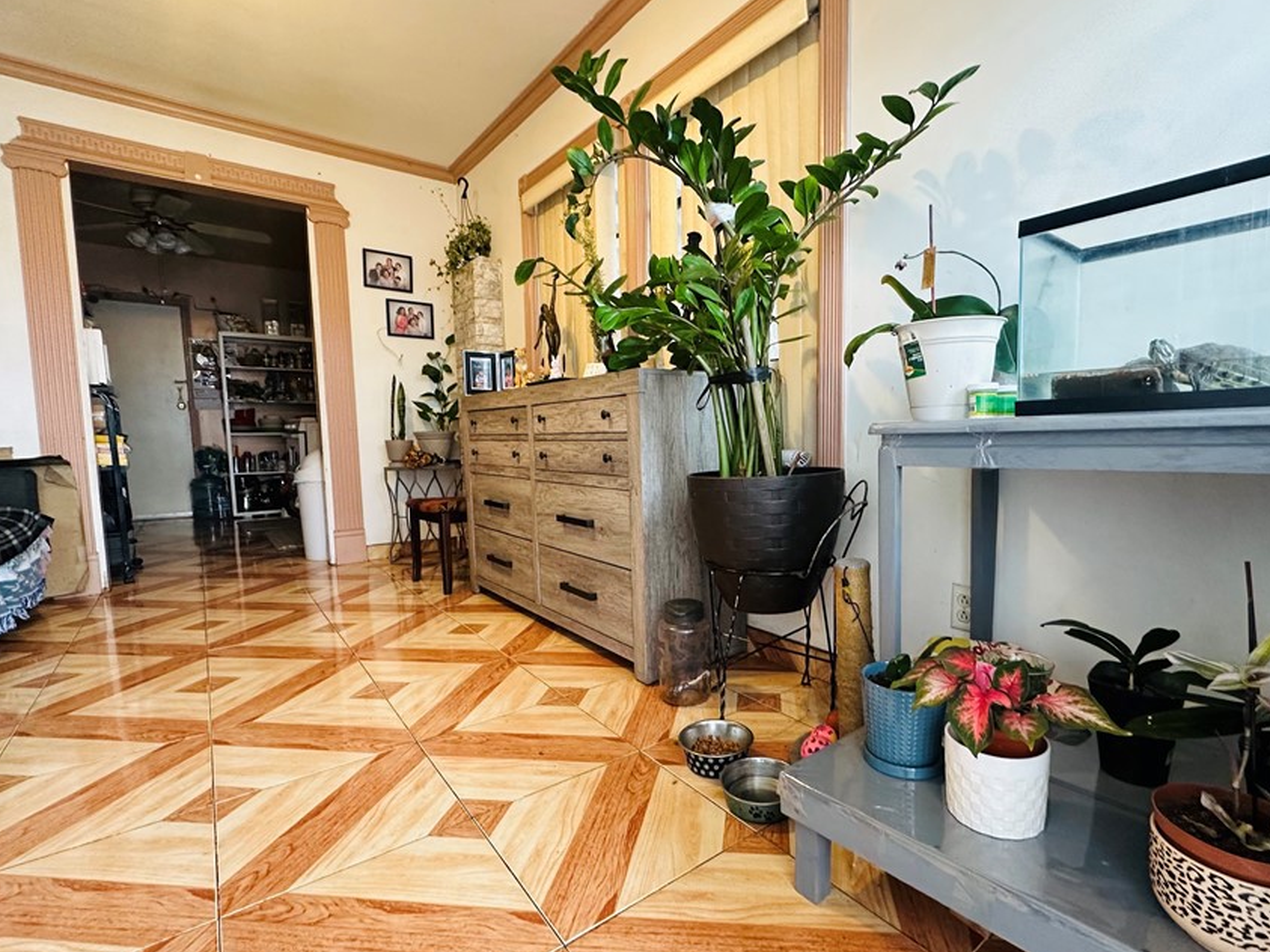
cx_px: 699
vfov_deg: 74.7
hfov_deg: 90.7
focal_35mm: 17
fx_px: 624
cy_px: 493
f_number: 2.2
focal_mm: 2.22
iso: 250
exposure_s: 1/60
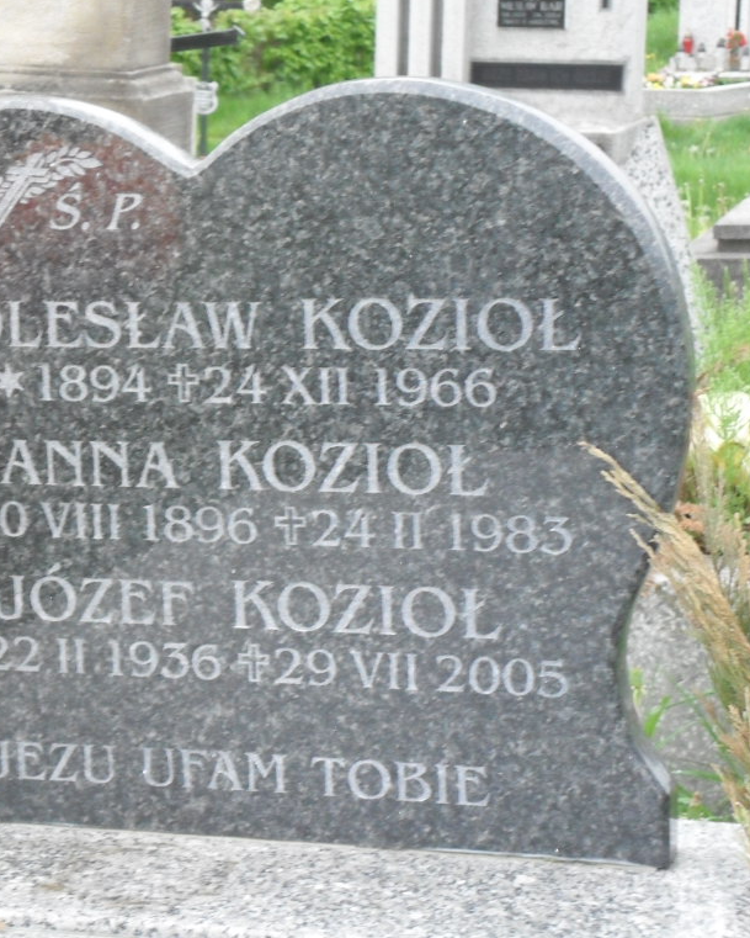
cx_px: 123
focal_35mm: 113
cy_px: 466
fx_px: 3135
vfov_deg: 17.0
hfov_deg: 13.6
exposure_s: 1/60
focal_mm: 15.4
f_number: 4.3
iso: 320
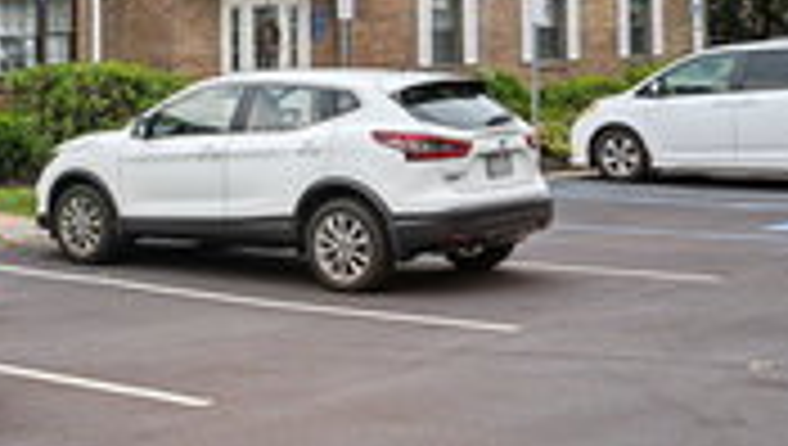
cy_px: -126
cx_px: 27
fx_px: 1411
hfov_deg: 29.4
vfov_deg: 17.0
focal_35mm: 67
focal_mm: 23.5
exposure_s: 1/1000
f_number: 8
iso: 400
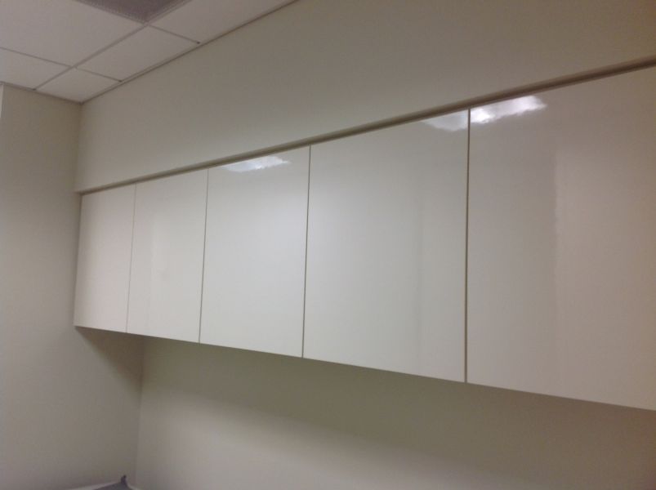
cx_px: 328
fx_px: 662
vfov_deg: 40.6
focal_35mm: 35
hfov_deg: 52.7
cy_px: 245
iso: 50
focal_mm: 4.28
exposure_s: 1/30
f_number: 2.4
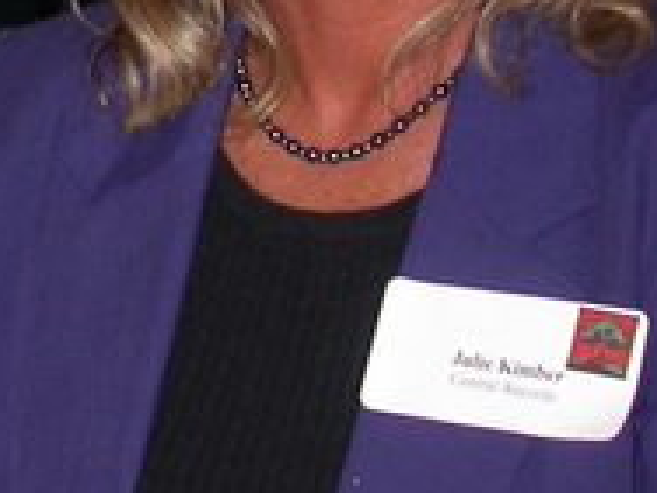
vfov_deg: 7.8
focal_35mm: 191
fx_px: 3625
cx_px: -412
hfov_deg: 9.9
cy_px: 63
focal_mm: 9.5
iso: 100
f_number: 2.8
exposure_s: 1/60
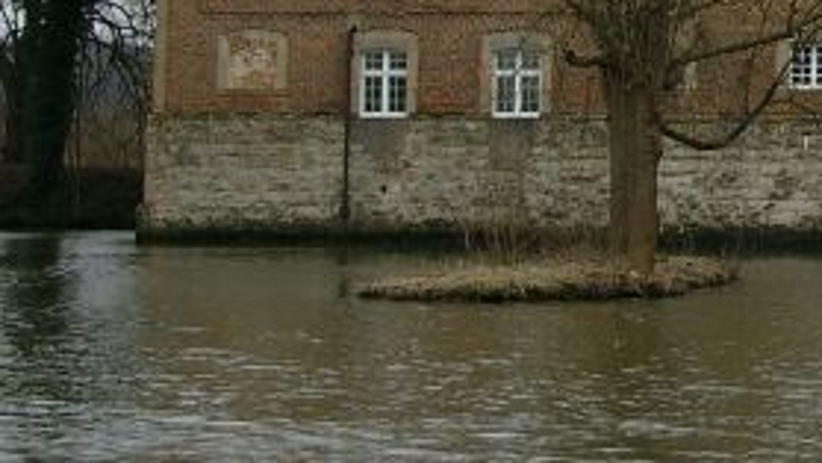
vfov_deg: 9.0
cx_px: 1078
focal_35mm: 131
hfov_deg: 15.6
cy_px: -209
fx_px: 2856
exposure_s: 1/121
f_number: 4
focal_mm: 8.82
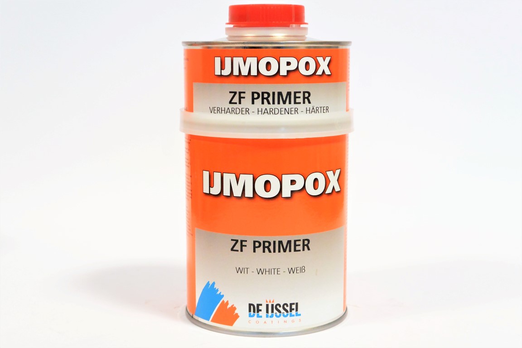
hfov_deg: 32.9
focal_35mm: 61
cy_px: 174
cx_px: 261
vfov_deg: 22.3
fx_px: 884
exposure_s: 1/30
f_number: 5
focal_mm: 22.7
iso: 1800
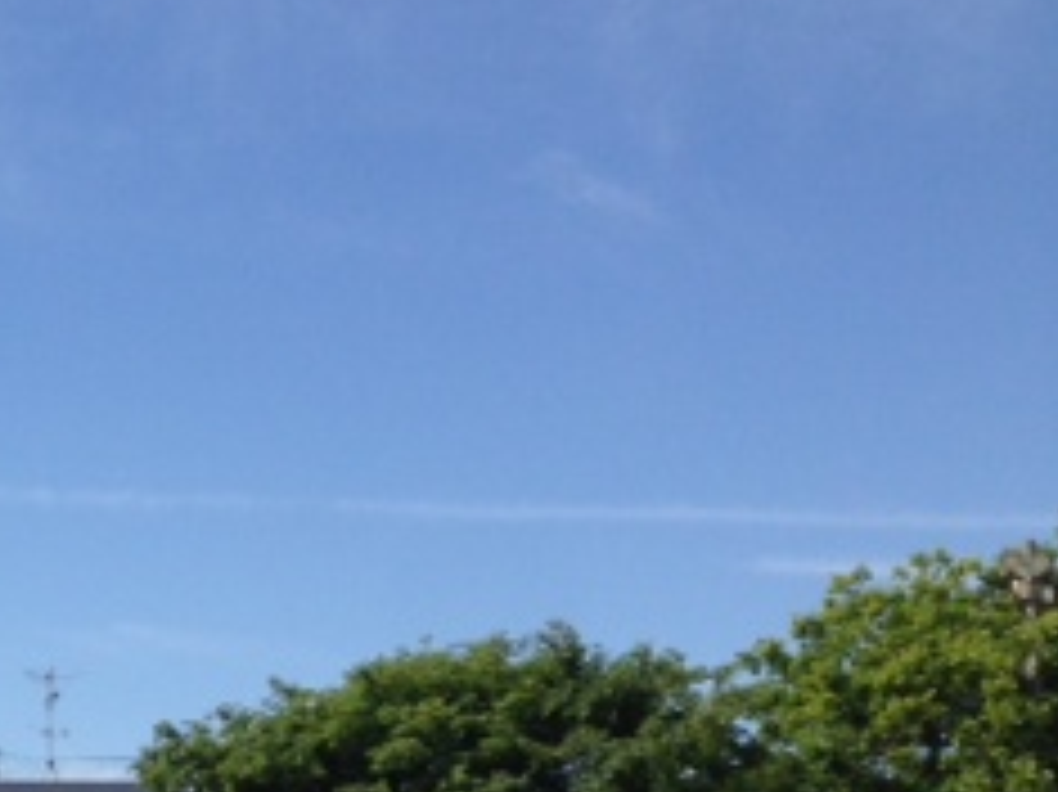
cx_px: -374
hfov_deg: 19.8
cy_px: 936
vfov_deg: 15.8
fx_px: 2749
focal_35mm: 90
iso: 50
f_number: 2.4
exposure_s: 1/1869
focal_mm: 4.13
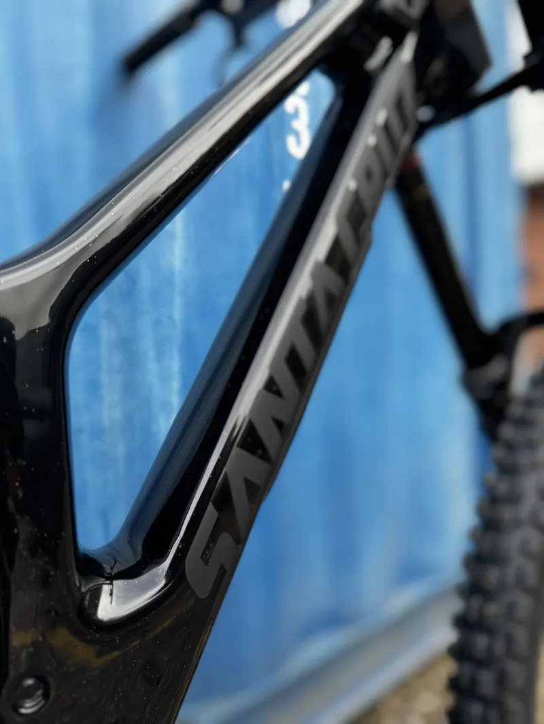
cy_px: 362
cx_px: 272
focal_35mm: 24
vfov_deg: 71.6
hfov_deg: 56.8
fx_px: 503
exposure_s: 1/100
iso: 100
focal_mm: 6.76
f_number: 1.78
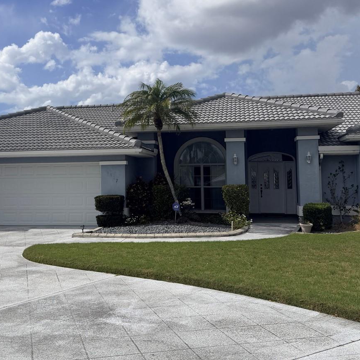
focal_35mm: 39
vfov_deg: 42.7
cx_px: 136
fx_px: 459
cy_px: 148
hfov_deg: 42.5
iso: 80
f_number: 1.78
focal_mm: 6.76
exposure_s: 1/11905
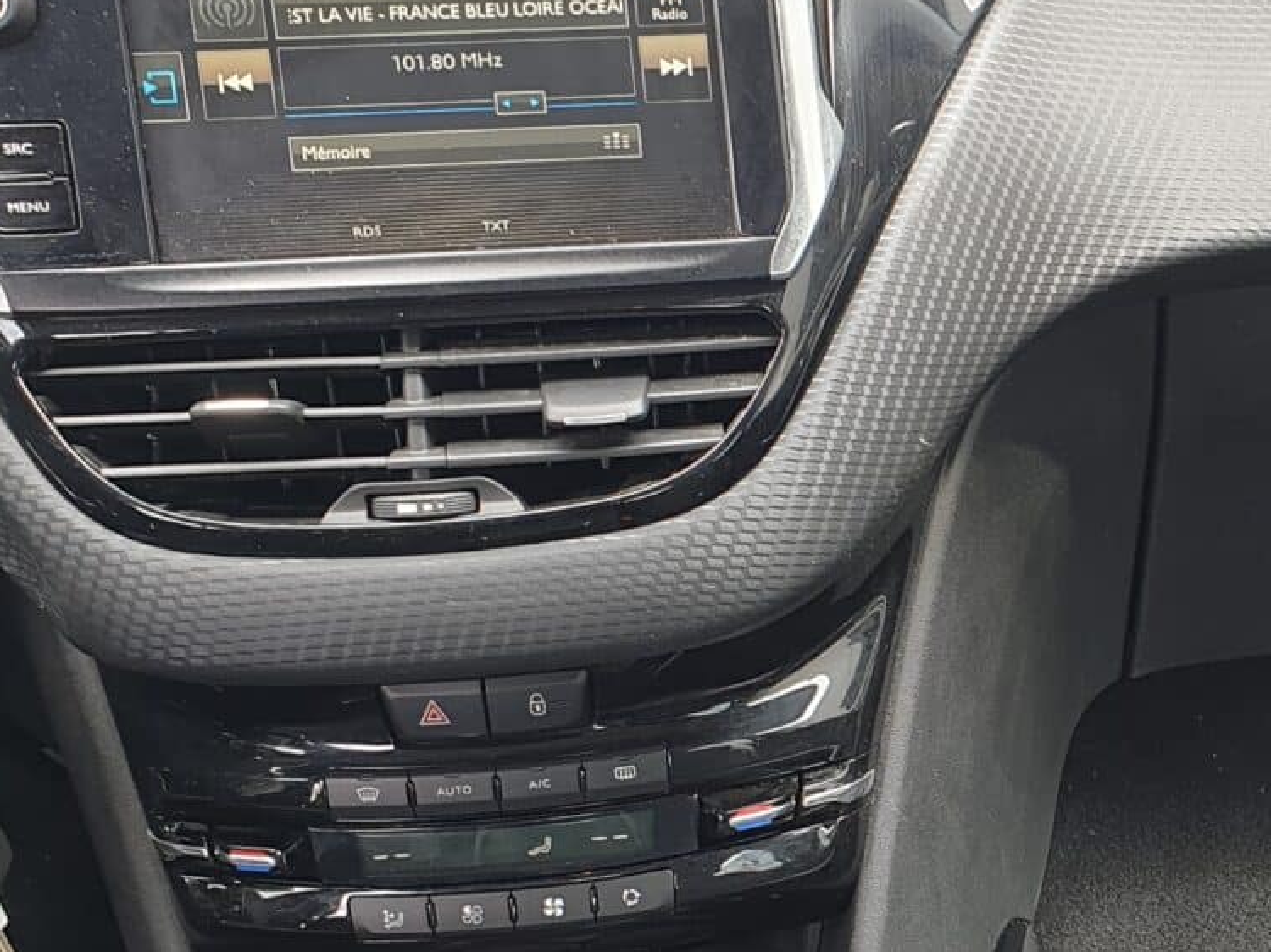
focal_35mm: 71
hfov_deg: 25.1
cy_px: 686
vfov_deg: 20.6
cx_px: 1461
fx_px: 2606
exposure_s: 1/55
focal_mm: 4.3
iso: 50
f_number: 2.4
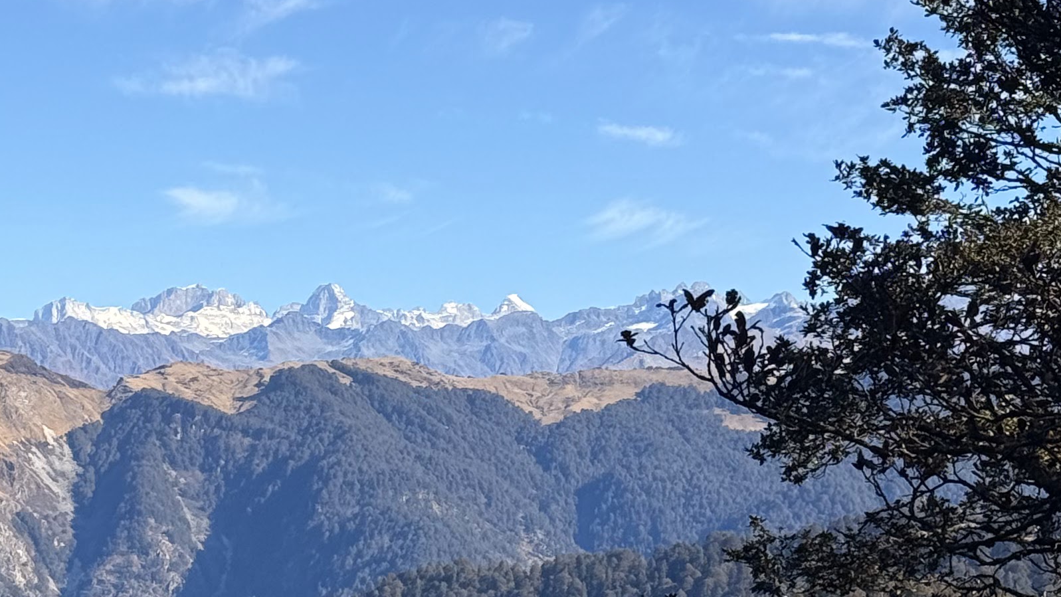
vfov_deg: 9.2
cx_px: 383
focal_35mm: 132
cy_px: 257
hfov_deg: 16.2
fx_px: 3714
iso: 64
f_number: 1.78
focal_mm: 6.76
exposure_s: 1/4587
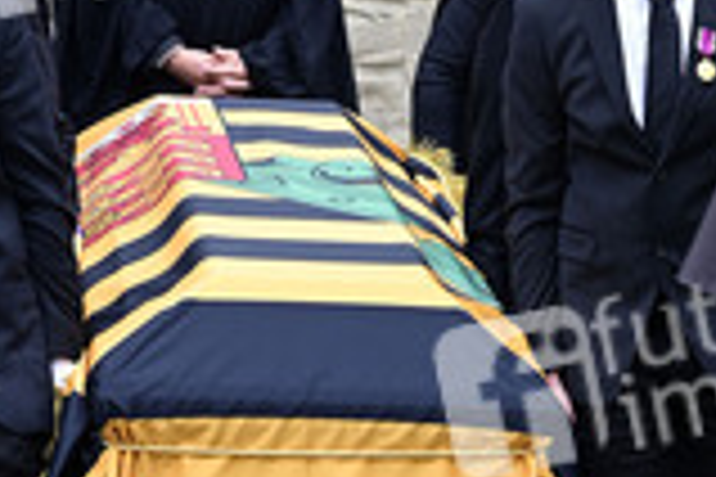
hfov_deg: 11.7
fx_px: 3500
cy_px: 148
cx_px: 257
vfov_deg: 7.8
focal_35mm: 176
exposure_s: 1/500
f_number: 5.6
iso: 800
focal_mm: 70
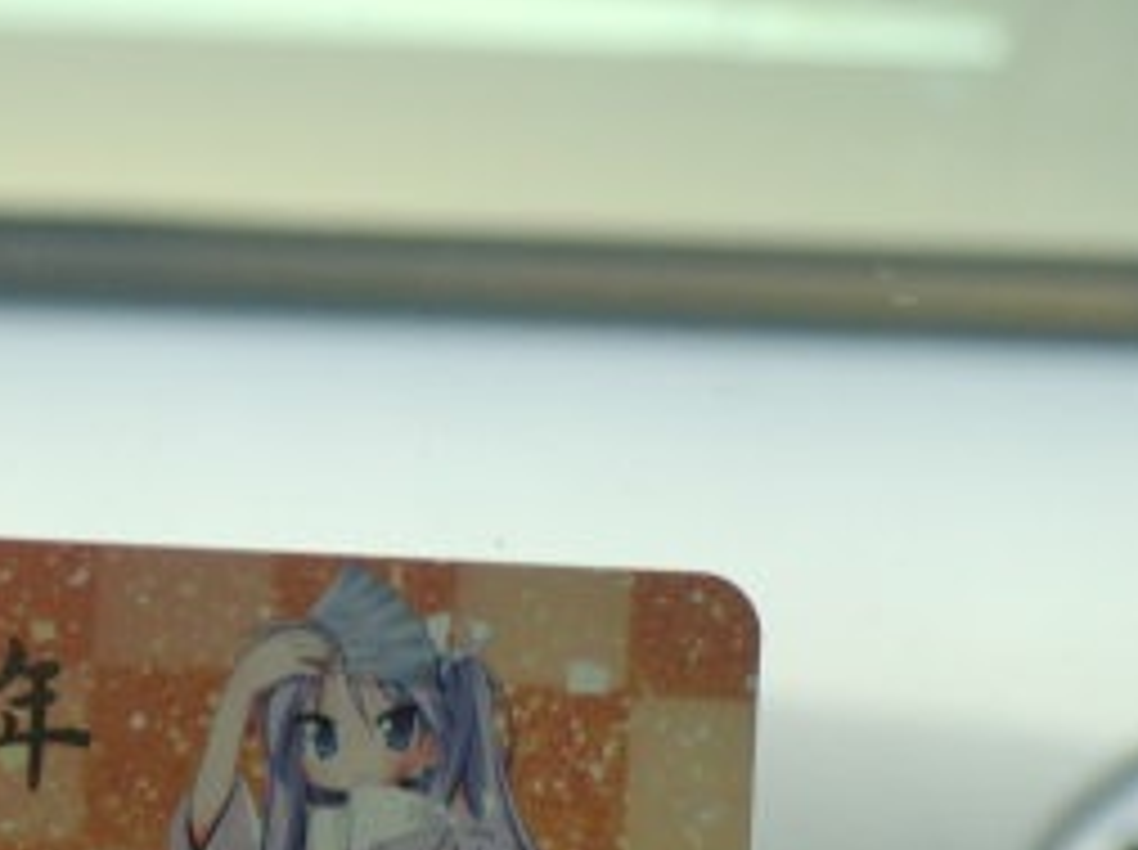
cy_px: 890
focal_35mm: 185
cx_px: 18
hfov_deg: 10.6
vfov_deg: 8.0
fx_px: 6073
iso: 100
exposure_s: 1/80
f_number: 4.6
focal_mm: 13.1
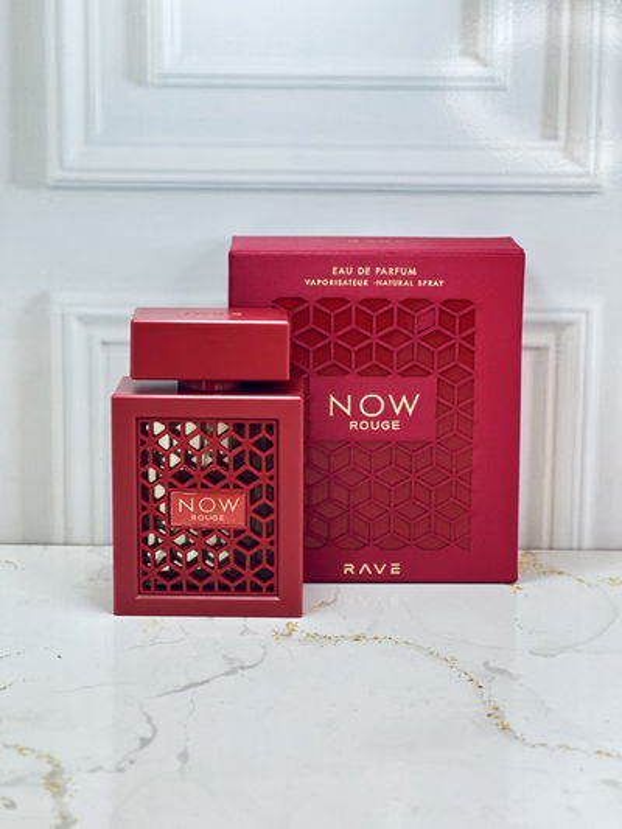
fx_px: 1844
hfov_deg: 19.1
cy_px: 414
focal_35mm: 77
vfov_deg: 25.3
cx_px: 311
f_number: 2.8
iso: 200
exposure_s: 1/100
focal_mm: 9
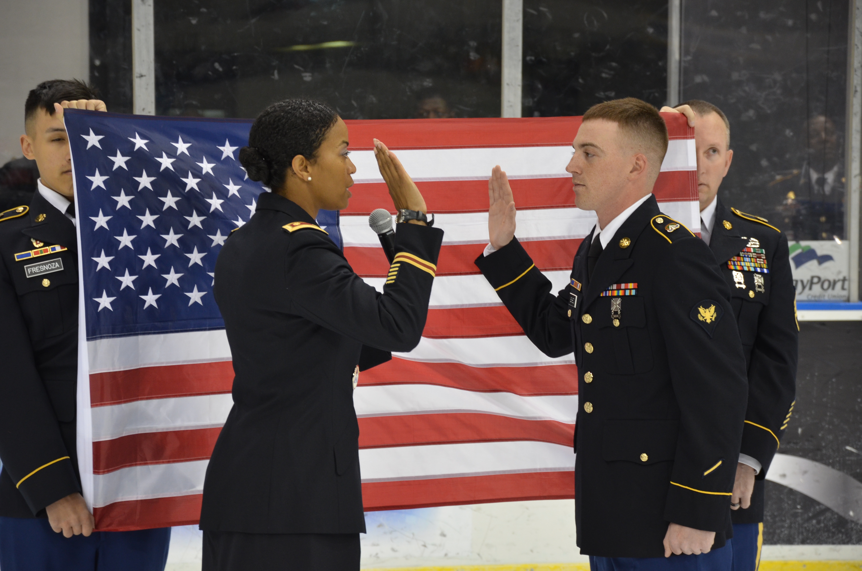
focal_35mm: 138
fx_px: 3297
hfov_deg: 14.9
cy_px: 286
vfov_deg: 9.9
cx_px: 431
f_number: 5.6
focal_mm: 92
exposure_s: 1/60
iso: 640
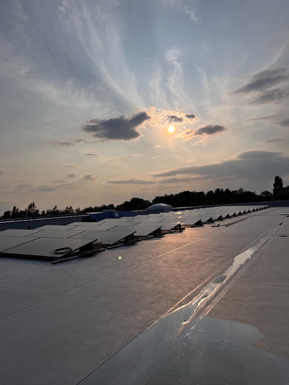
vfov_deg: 67.3
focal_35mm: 26
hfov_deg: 53.1
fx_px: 289
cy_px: 192
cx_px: 144
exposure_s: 1/14286
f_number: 1.5
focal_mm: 5.7
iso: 50
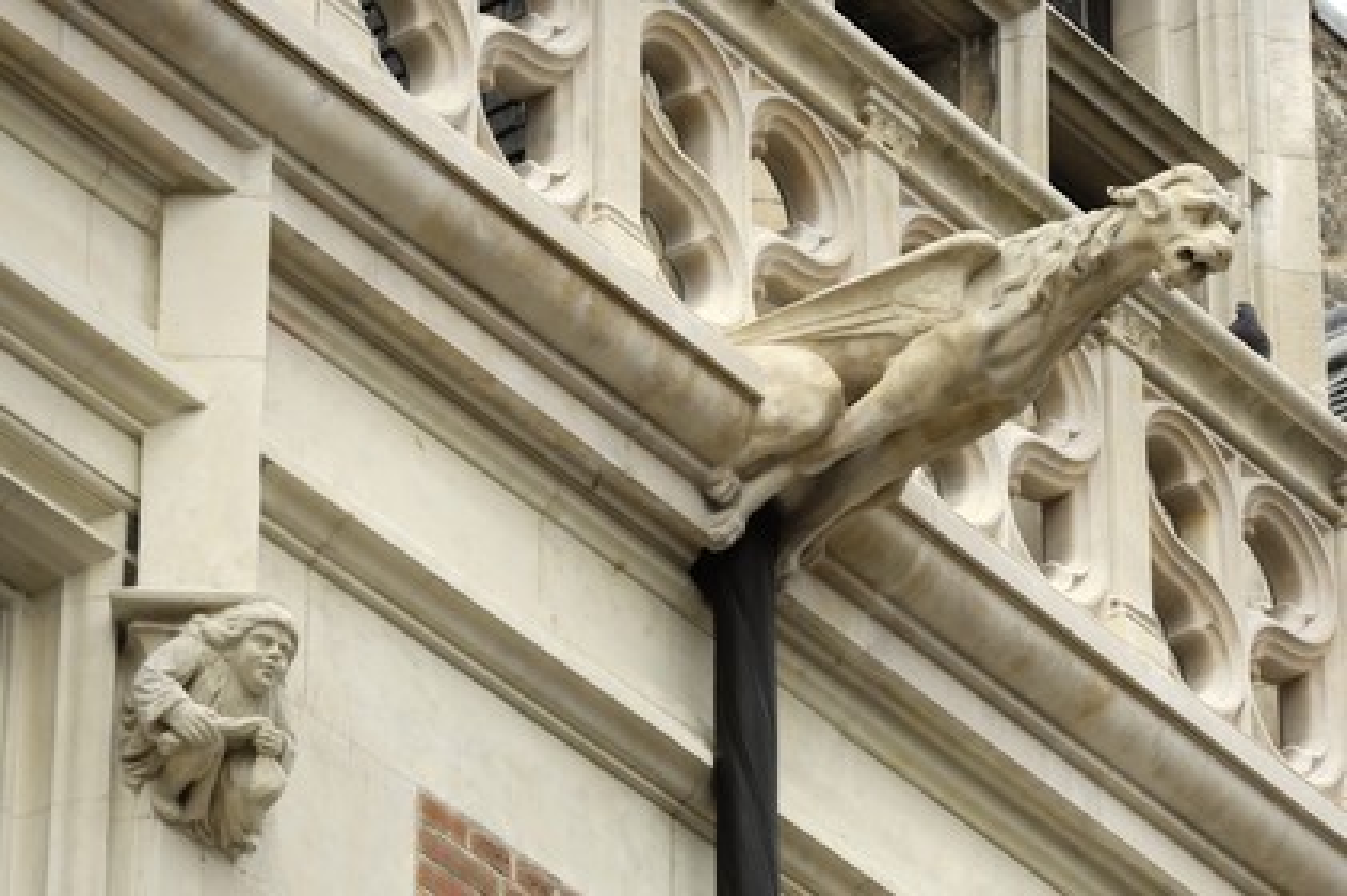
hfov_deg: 10.6
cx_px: 674
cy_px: 448
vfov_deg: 7.0
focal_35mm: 195
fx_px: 7290
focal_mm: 130
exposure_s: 1/160
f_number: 7.1
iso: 100
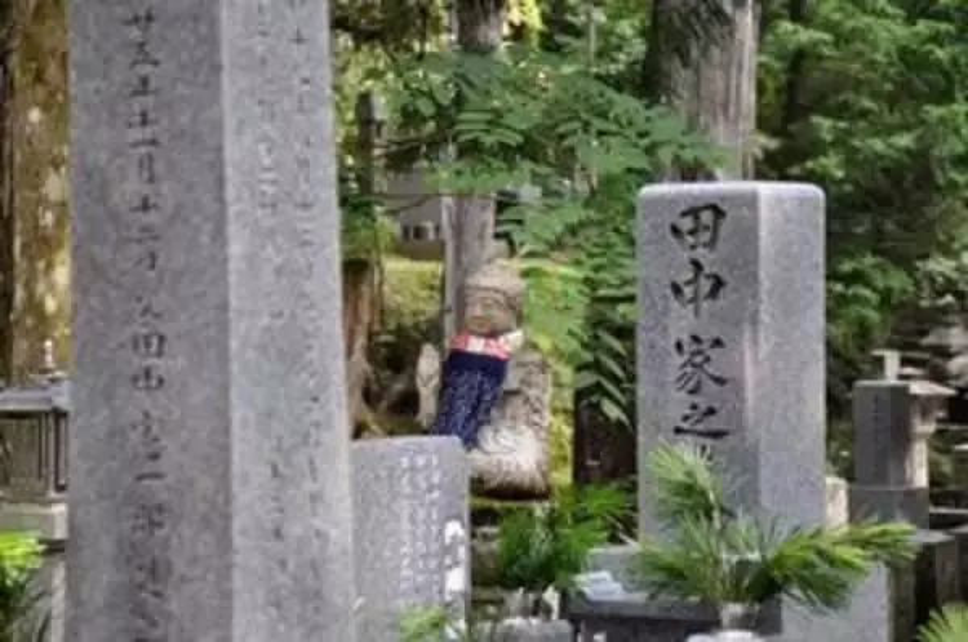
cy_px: 321
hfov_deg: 16.1
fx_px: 3423
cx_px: 484
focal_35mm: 128
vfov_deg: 10.7
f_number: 5.6
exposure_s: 1/60
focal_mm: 85
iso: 560
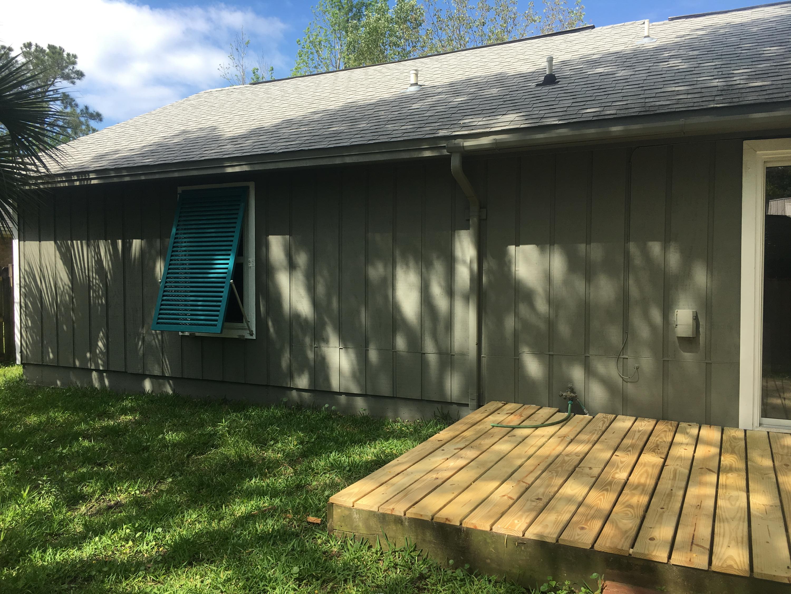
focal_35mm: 29
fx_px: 663
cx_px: 396
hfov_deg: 61.7
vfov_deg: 48.2
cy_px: 297
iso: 25
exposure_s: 1/818
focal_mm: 4.15
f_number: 2.2
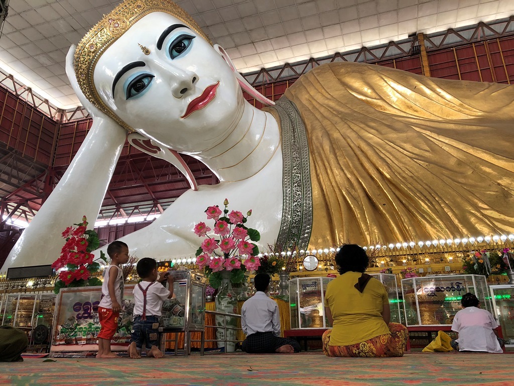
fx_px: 416
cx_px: 257
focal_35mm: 28
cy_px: 193
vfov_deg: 49.7
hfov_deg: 63.4
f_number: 1.8
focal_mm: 4
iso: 25
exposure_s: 1/33
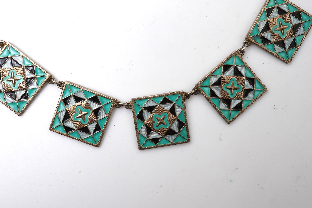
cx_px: 156
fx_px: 390
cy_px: 104
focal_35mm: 45
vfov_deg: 29.9
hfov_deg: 43.6
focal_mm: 30
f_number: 22
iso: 500
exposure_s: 1/125
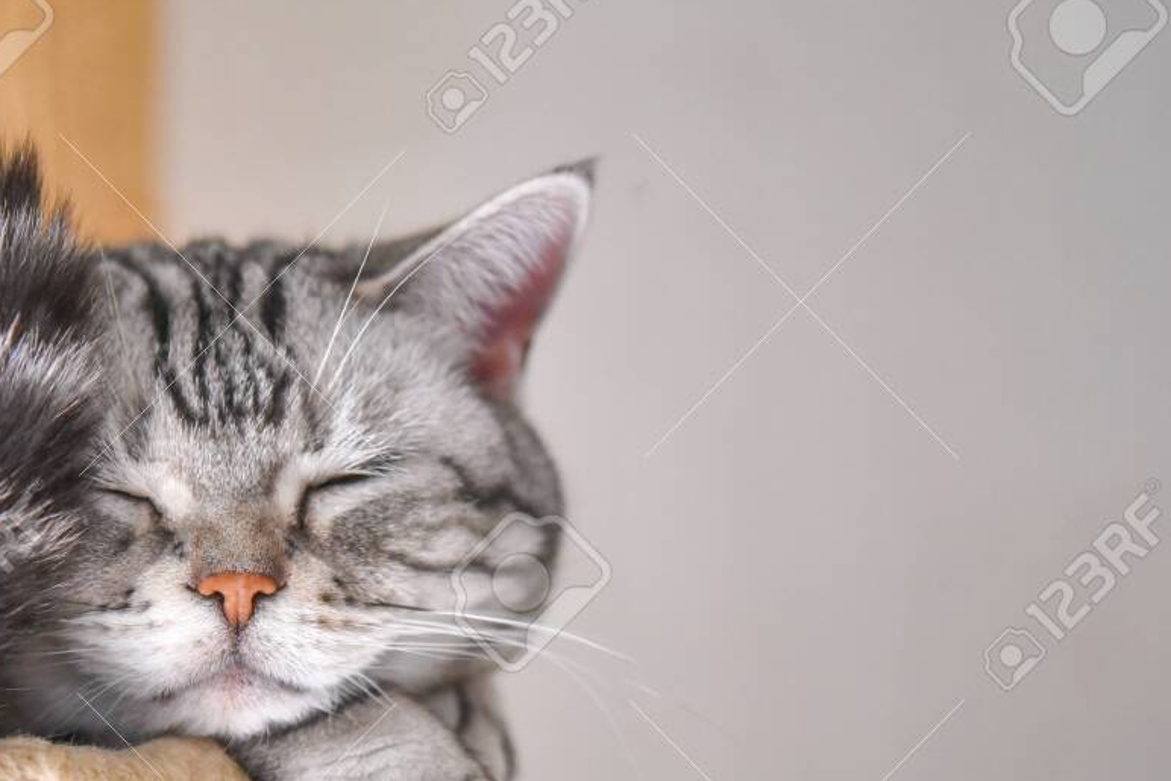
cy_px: 530
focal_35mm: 101
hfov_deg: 20.0
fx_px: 3286
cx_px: 240
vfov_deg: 13.5
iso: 3600
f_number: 3
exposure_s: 1/2000
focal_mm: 60
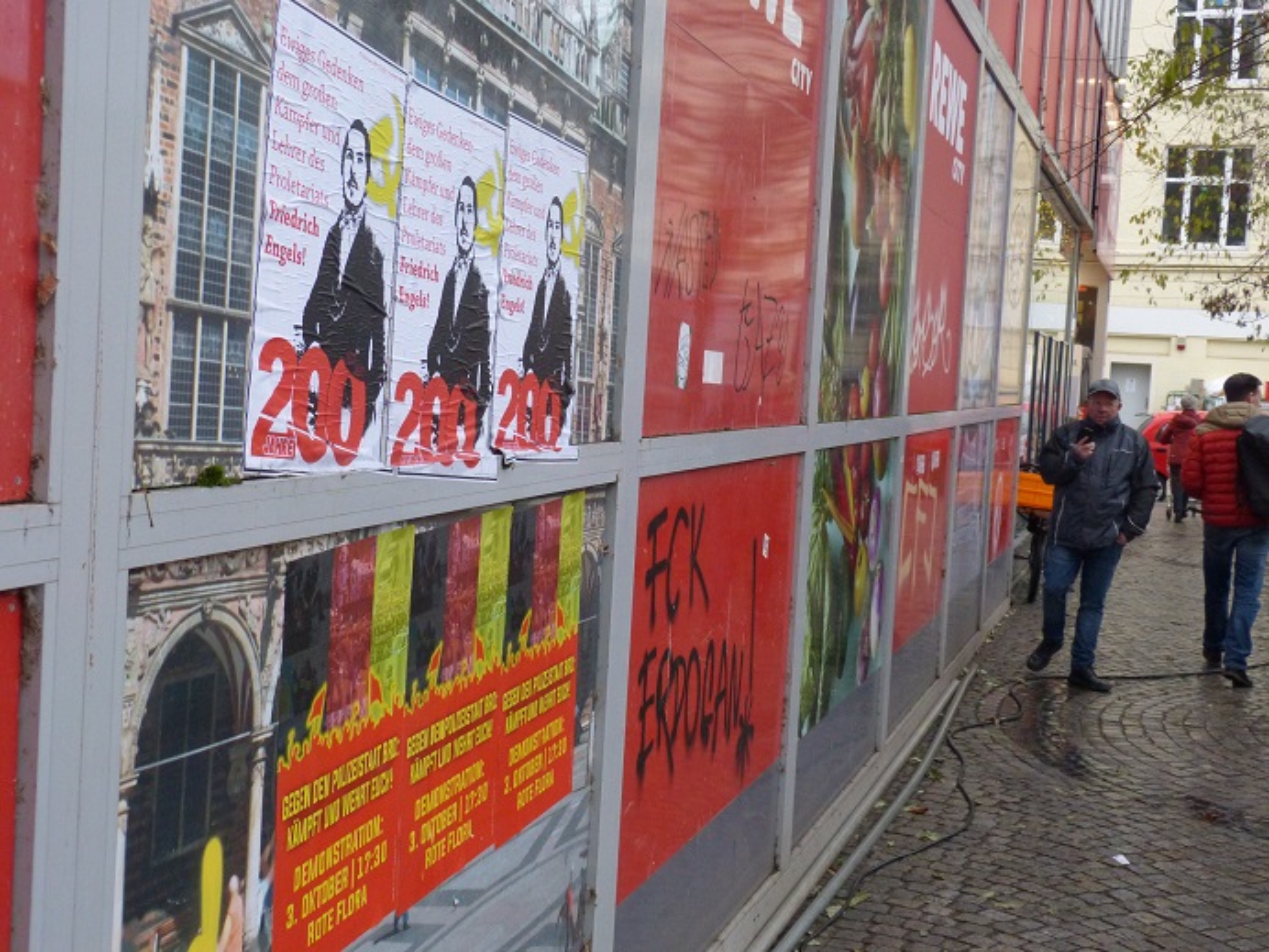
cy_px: 476
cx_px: 634
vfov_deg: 28.0
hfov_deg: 36.8
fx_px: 1906
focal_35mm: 52
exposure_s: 1/200
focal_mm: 9.2
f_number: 3.2
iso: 400
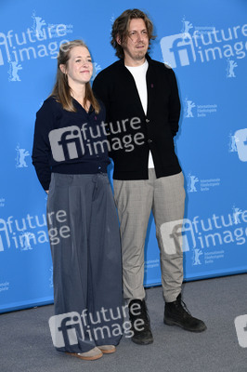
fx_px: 639
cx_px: 124
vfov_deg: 32.4
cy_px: 186
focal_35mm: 62
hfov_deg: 21.9
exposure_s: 1/250
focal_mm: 62
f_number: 5.6
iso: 1600
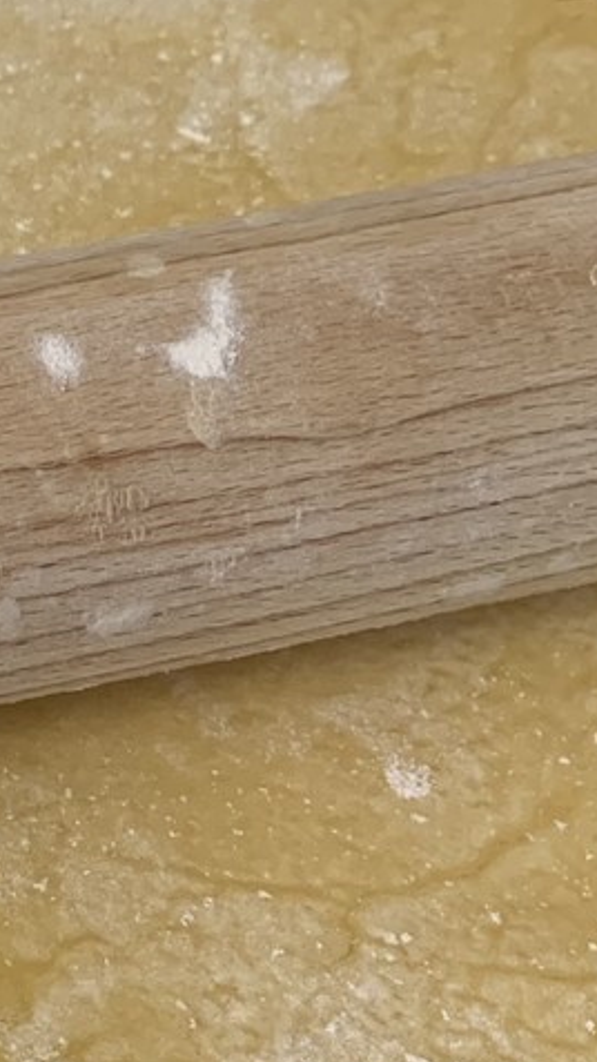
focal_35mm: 76
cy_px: 485
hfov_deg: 13.8
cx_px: -555
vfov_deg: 27.9
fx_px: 2141
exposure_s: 1/50
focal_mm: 4.25
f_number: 1.8
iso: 160
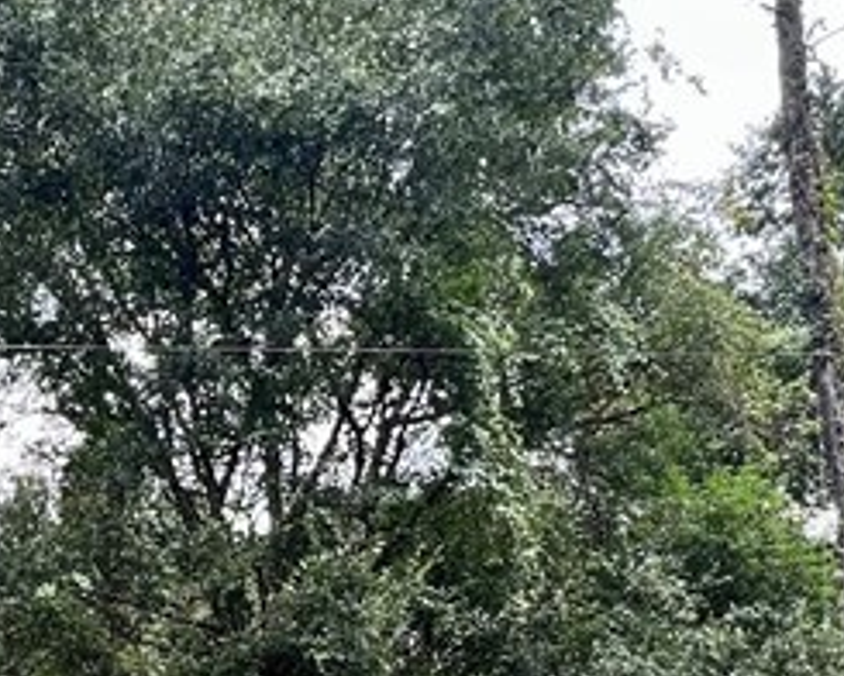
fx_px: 1324
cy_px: 904
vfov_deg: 24.5
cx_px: -38
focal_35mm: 53
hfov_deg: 32.0
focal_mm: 1.57
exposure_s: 1/177
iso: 32
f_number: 1.8
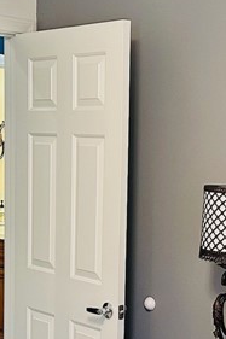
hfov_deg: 15.0
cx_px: 133
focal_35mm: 91
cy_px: 255
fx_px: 858
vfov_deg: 22.2
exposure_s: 1/60
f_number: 1.78
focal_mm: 6.86
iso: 200
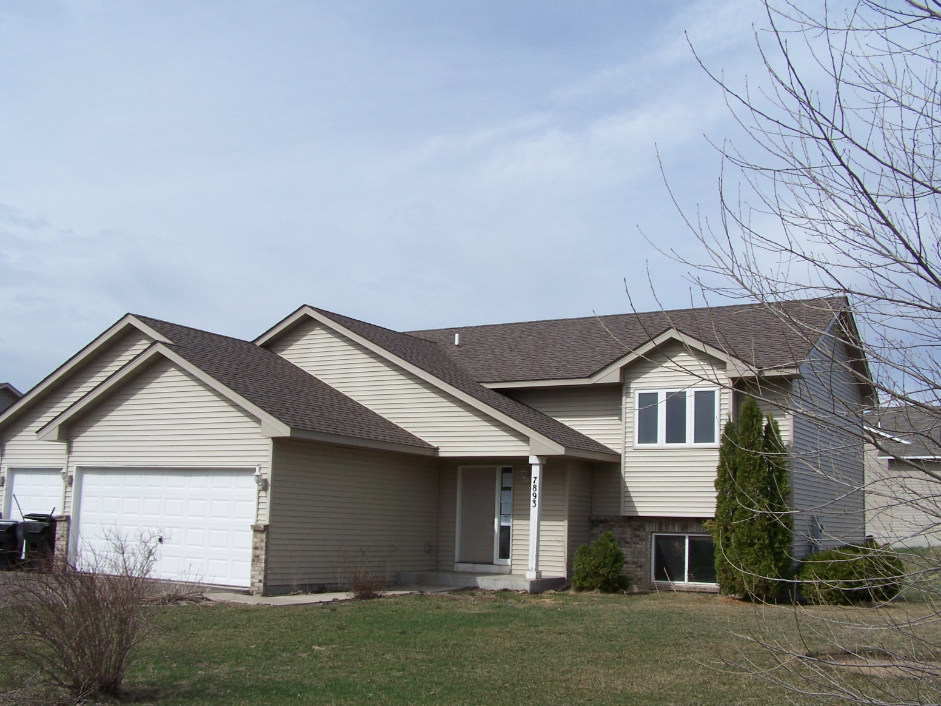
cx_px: 470
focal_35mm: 38
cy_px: 353
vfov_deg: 37.7
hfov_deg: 49.0
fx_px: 1033
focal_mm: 6.3
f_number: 5.6
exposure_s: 1/750
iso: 80
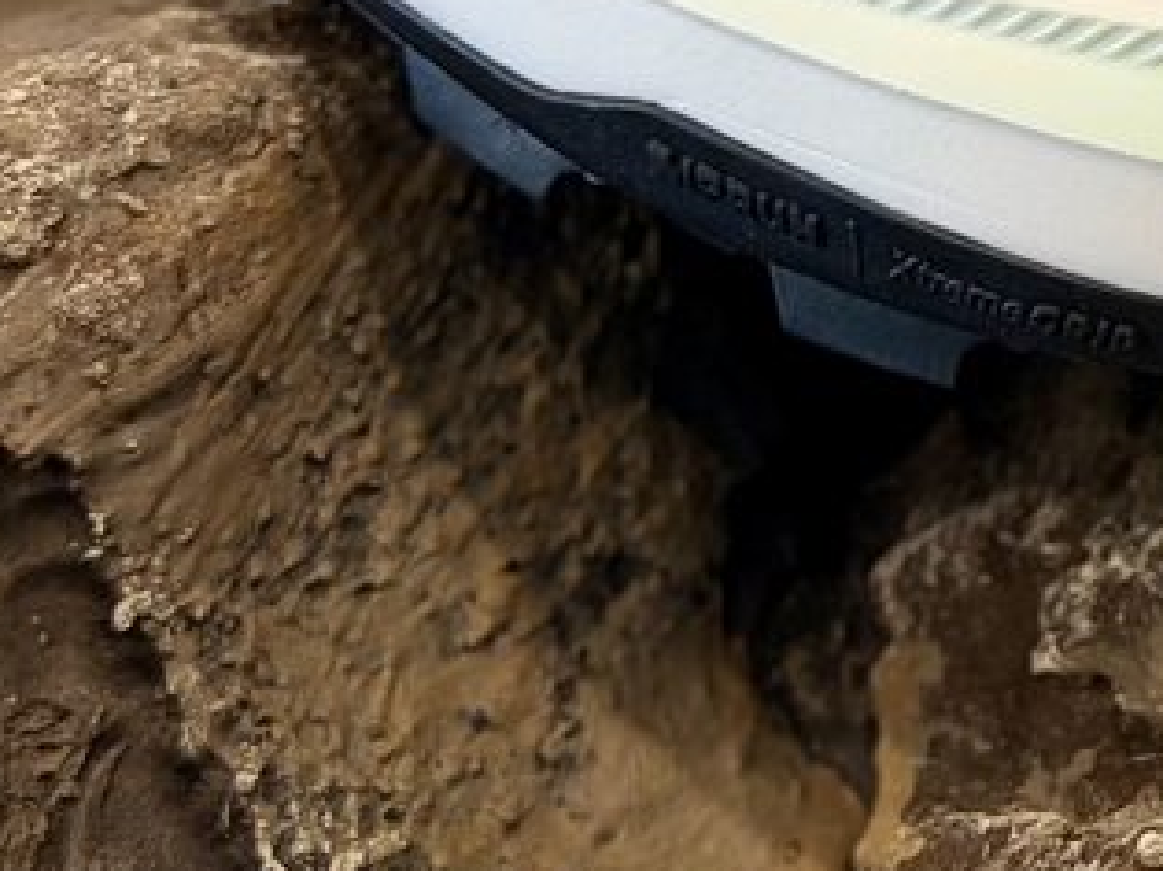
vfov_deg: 7.9
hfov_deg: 10.3
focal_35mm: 183
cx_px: 1894
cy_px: -483
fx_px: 6146
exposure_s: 1/50
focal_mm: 6.76
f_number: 1.78
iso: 125
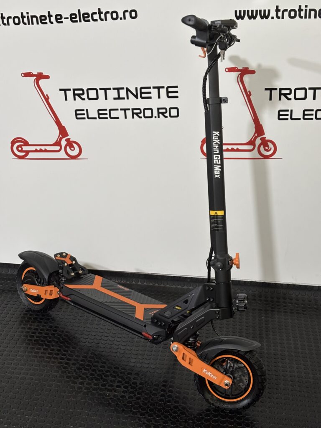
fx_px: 643
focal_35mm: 52
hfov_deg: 28.0
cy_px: 214
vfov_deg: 36.8
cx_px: 160
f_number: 1.6
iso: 160
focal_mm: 5.96
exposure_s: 1/33
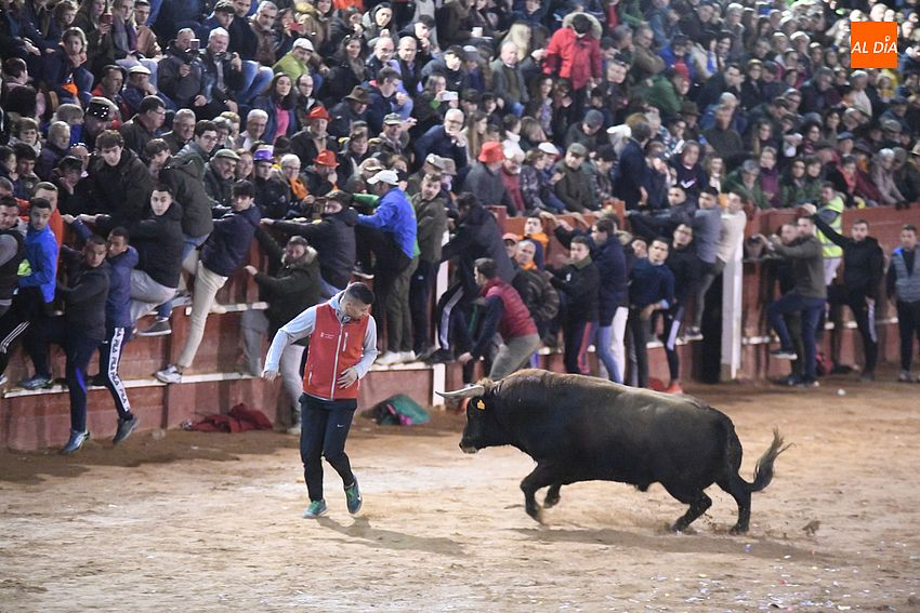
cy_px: 306
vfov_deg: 8.3
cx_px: 460
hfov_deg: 12.5
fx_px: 4217
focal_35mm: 165
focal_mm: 165
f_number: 3.2
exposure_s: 1/320
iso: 25600
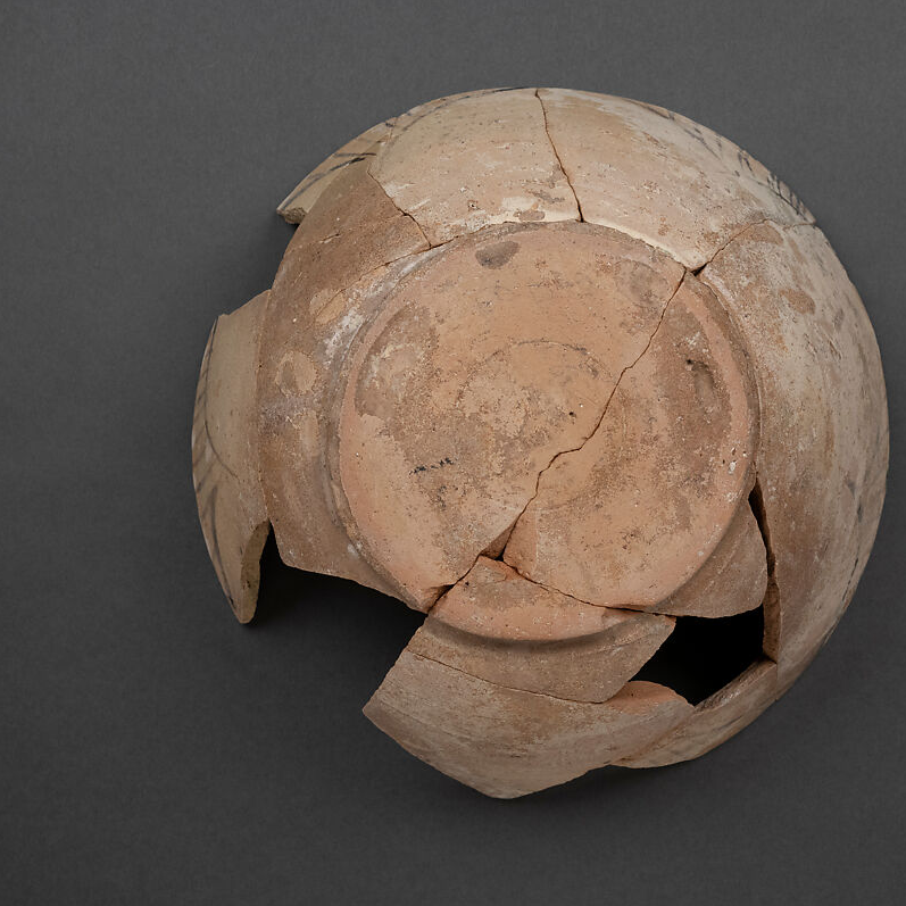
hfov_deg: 26.8
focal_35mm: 64
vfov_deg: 26.9
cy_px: 452
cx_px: 549
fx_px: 1895
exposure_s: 1/80
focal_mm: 50
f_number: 13
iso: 640
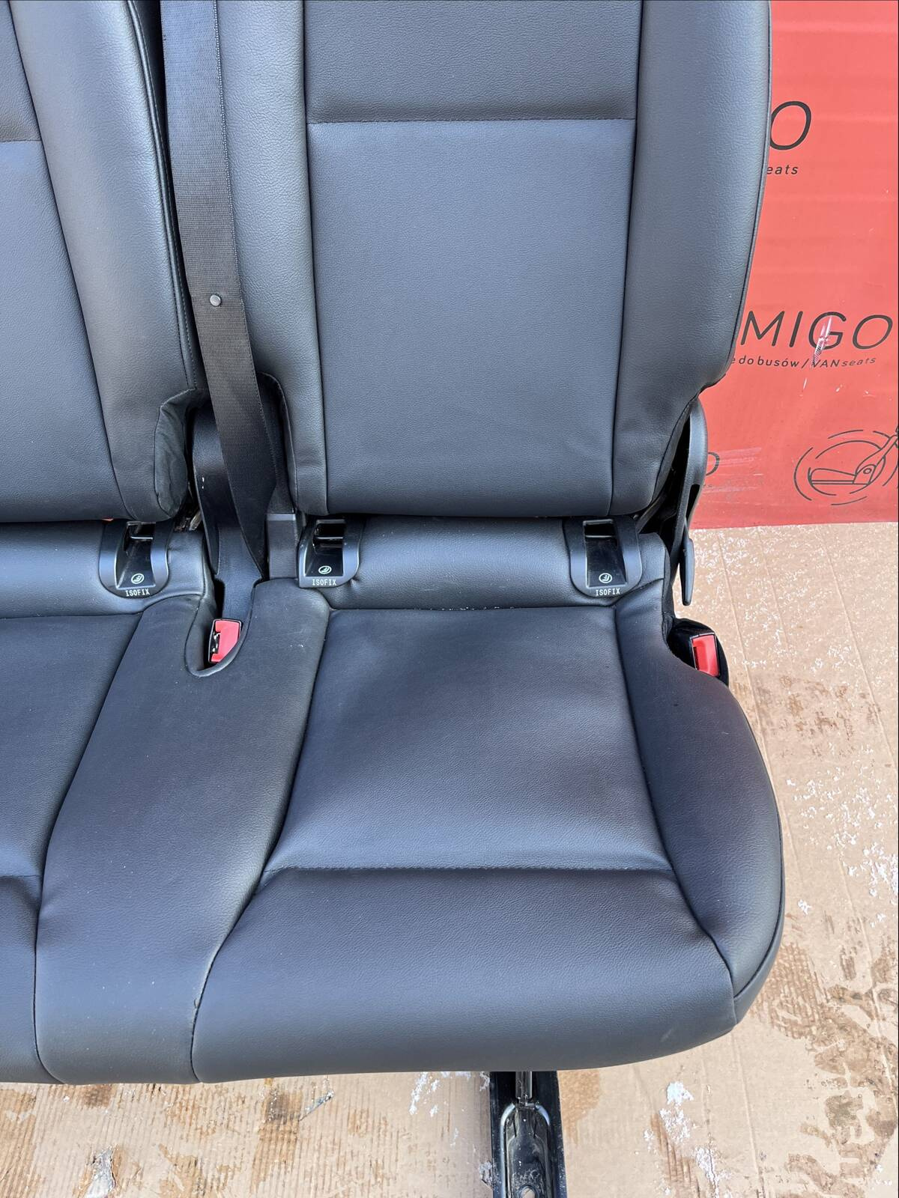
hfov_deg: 53.1
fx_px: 900
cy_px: 599
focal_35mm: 26
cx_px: 450
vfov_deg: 67.3
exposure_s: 1/121
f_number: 1.6
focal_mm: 5.1
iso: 100
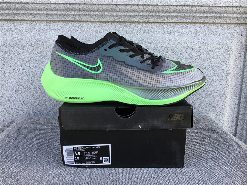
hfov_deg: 58.4
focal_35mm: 31
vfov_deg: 45.4
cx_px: 124
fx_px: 221
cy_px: 92
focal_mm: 3.3
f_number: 2.4
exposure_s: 1/100
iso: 25
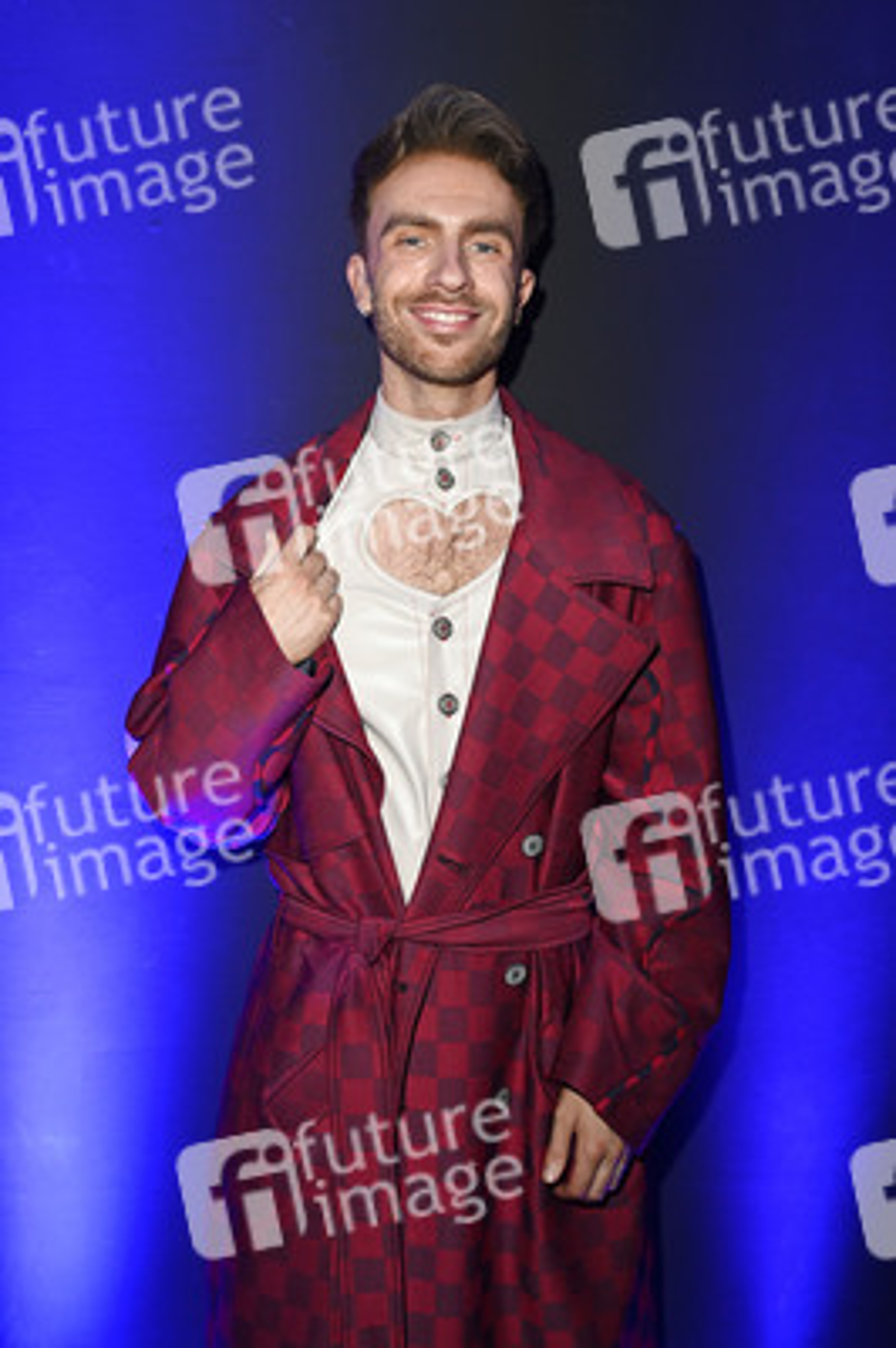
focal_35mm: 30
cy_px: 674
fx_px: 1122
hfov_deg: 43.5
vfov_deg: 62.0
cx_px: 448
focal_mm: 30
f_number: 5.6
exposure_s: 1/40
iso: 2000
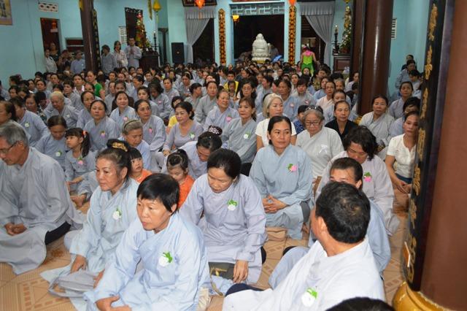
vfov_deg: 47.9
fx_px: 350
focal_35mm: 27
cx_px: 234
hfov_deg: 67.4
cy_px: 156
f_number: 3.5
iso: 1000
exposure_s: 1/60
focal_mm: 18
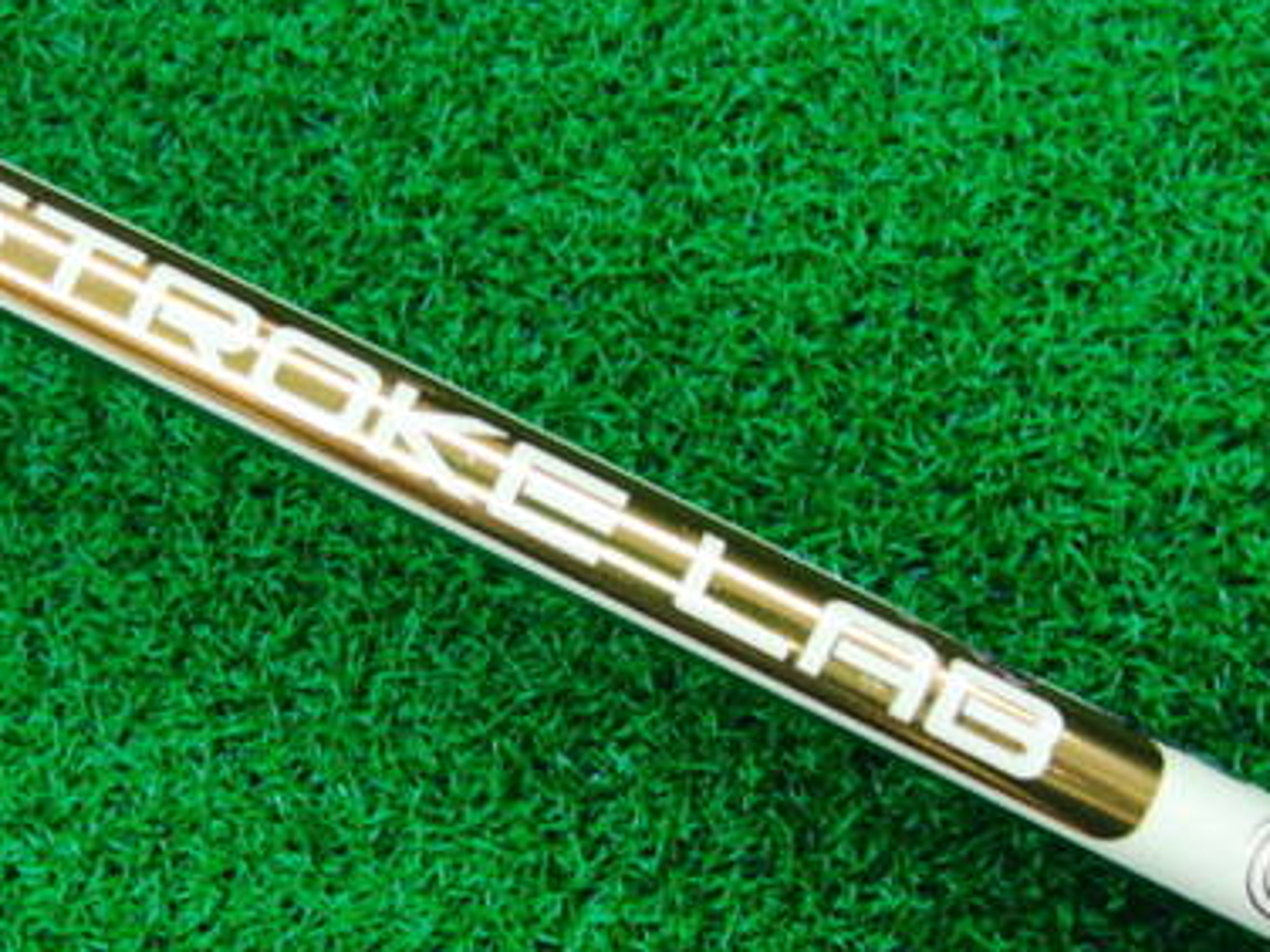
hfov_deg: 30.4
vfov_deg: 23.3
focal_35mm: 63
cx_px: 378
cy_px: 500
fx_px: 2311
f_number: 3.6
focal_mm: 6.42
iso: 400
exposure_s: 1/40
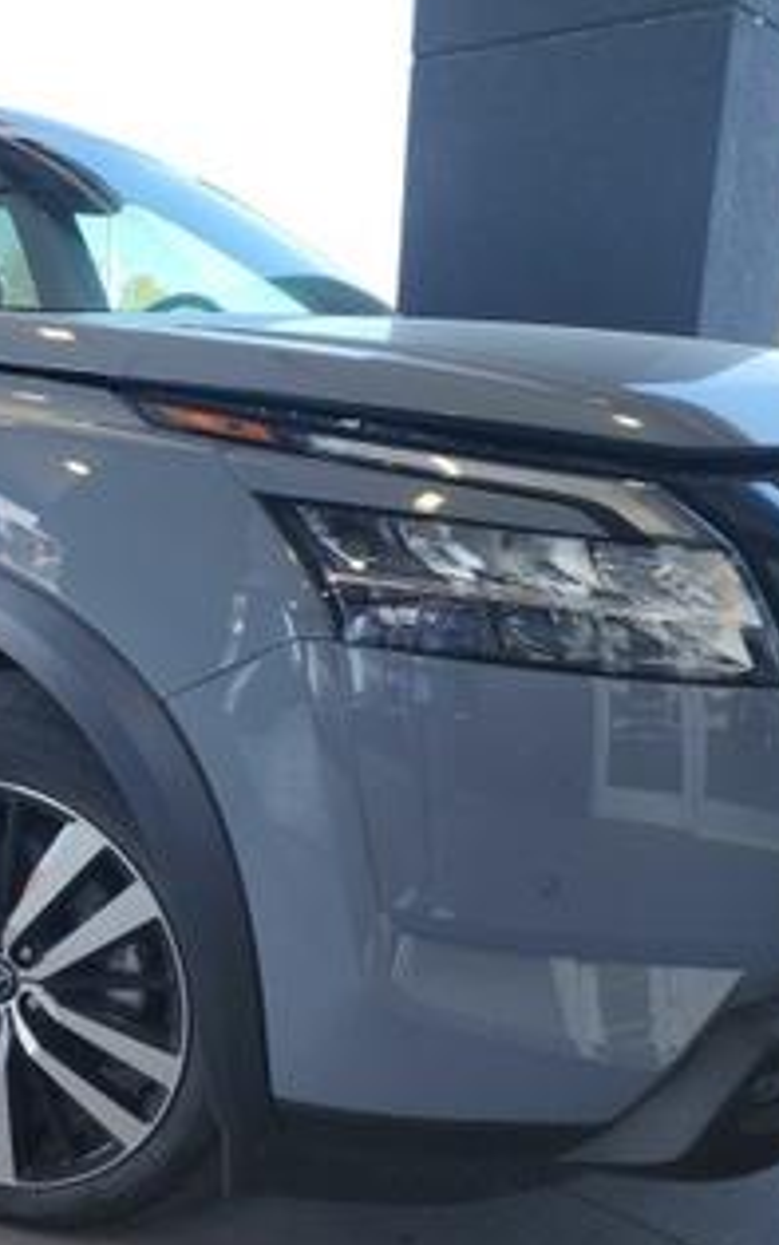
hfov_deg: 32.1
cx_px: 186
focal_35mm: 39
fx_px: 1324
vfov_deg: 50.3
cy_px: 680
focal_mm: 6.4
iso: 55
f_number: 1.8
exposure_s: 1/120
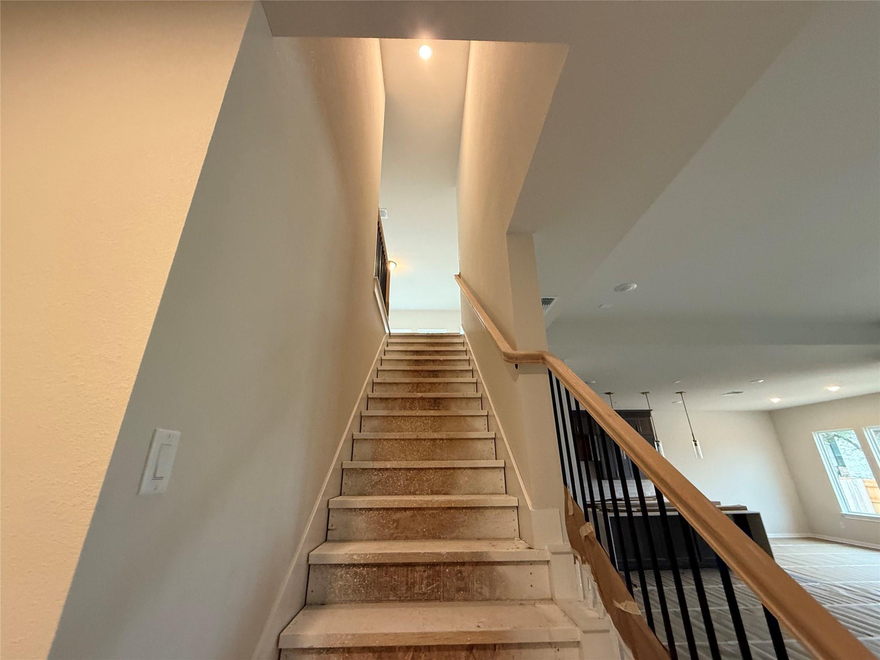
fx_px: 356
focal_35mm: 14
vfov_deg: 85.7
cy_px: 330
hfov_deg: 102.1
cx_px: 440
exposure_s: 1/60
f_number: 2.2
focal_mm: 2.22
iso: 400
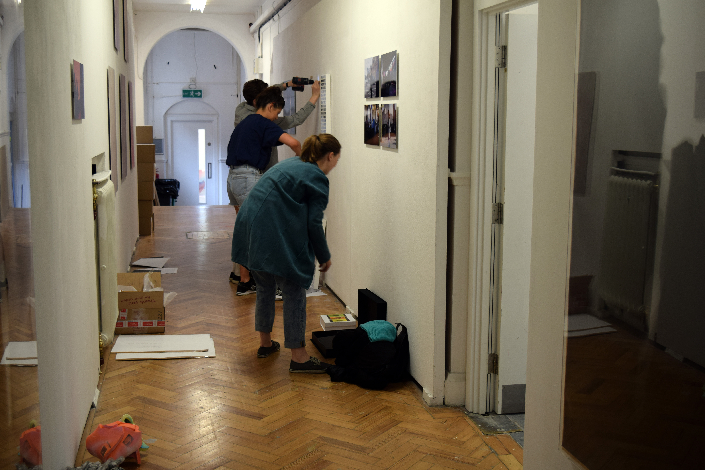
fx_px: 822
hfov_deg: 46.4
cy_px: 235
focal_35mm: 42
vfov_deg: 31.9
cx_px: 352
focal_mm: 28
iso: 400
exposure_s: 1/80
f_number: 5
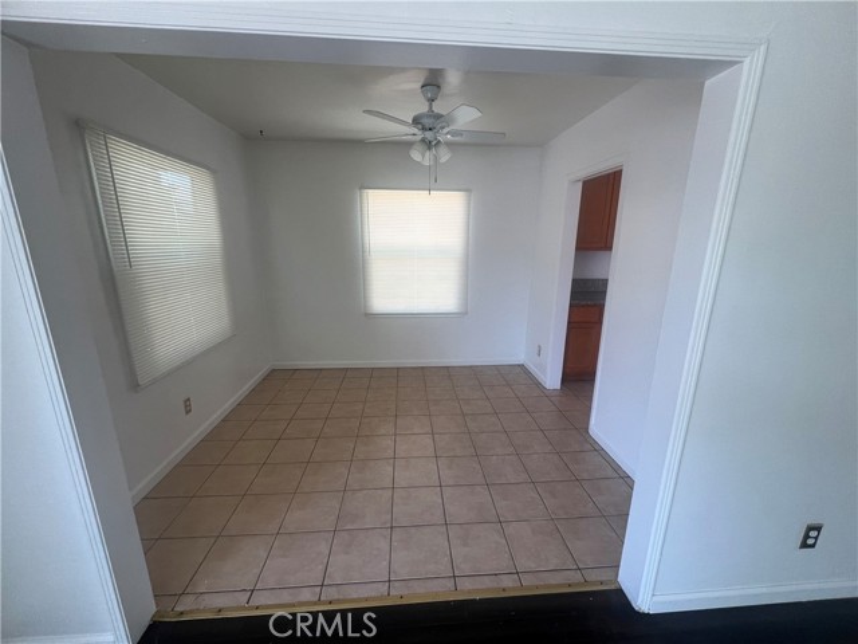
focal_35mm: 13
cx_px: 429
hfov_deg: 106.2
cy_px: 322
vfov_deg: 89.9
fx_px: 322
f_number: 1.8
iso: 64
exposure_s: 1/99
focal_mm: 1.57
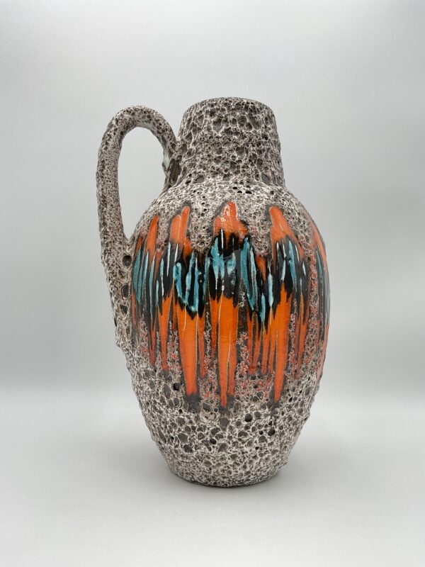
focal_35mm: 29
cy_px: 284
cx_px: 212
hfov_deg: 48.2
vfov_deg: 61.7
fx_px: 475
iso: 20
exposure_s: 1/178
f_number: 1.8
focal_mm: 3
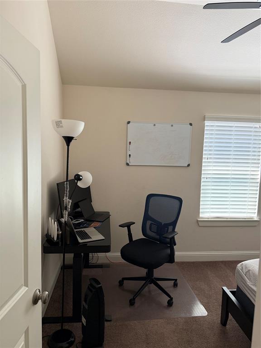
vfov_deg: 71.6
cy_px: 174
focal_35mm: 24
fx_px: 241
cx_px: 130
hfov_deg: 56.8
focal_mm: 6.76
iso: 200
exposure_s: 1/60
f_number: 1.78
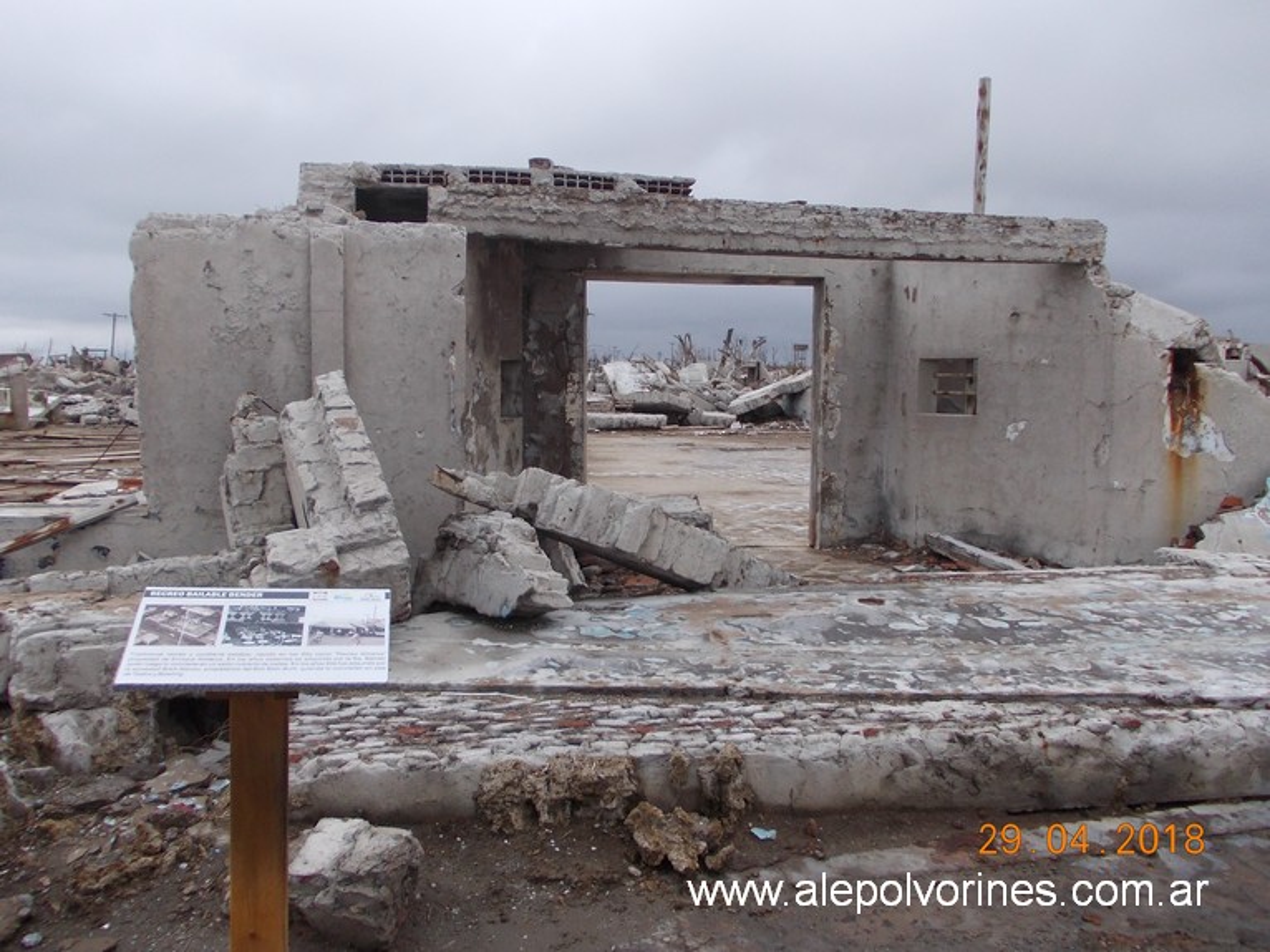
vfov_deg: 49.7
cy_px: 476
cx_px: 635
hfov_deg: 63.5
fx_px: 1027
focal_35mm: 28
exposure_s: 1/125
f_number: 5.4
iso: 80
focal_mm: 4
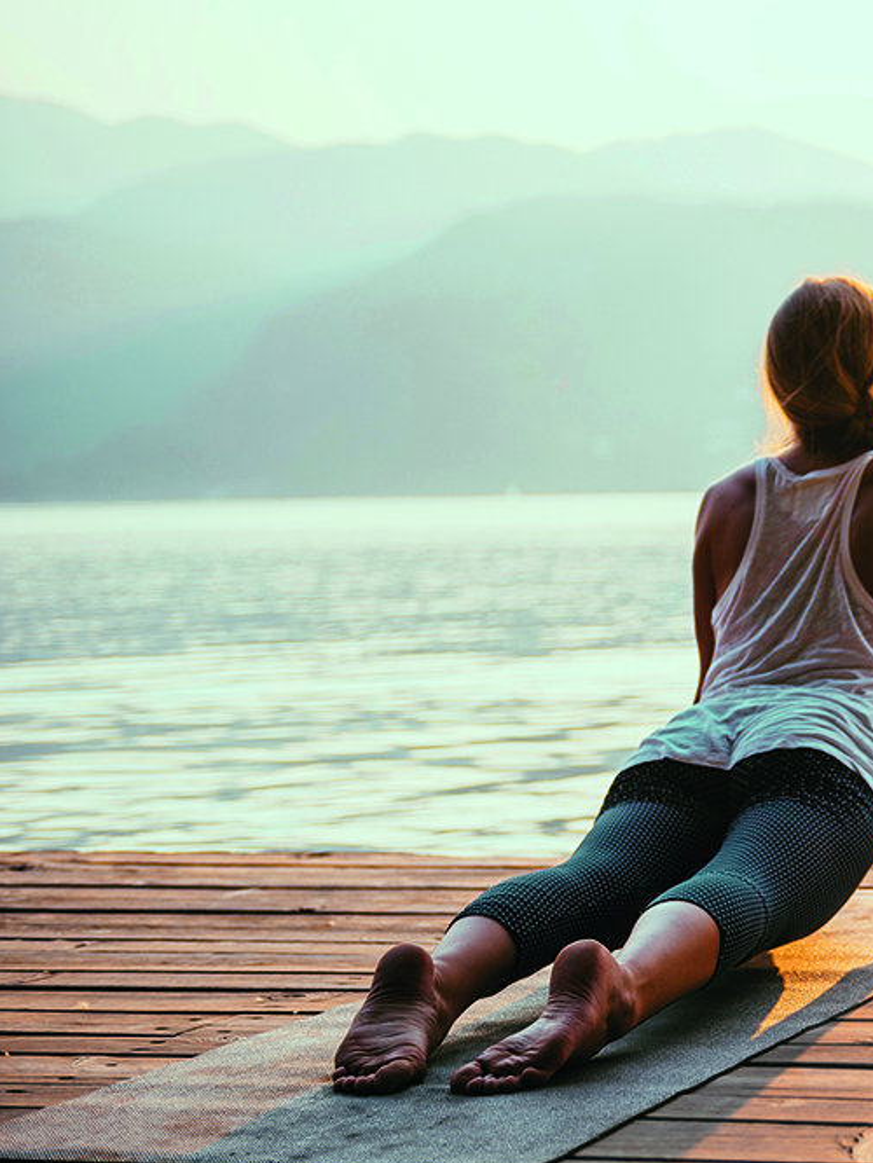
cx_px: 1043
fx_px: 3024
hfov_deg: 15.8
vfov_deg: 21.8
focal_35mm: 90
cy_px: 583
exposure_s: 1/320
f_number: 2.8
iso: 100
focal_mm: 52
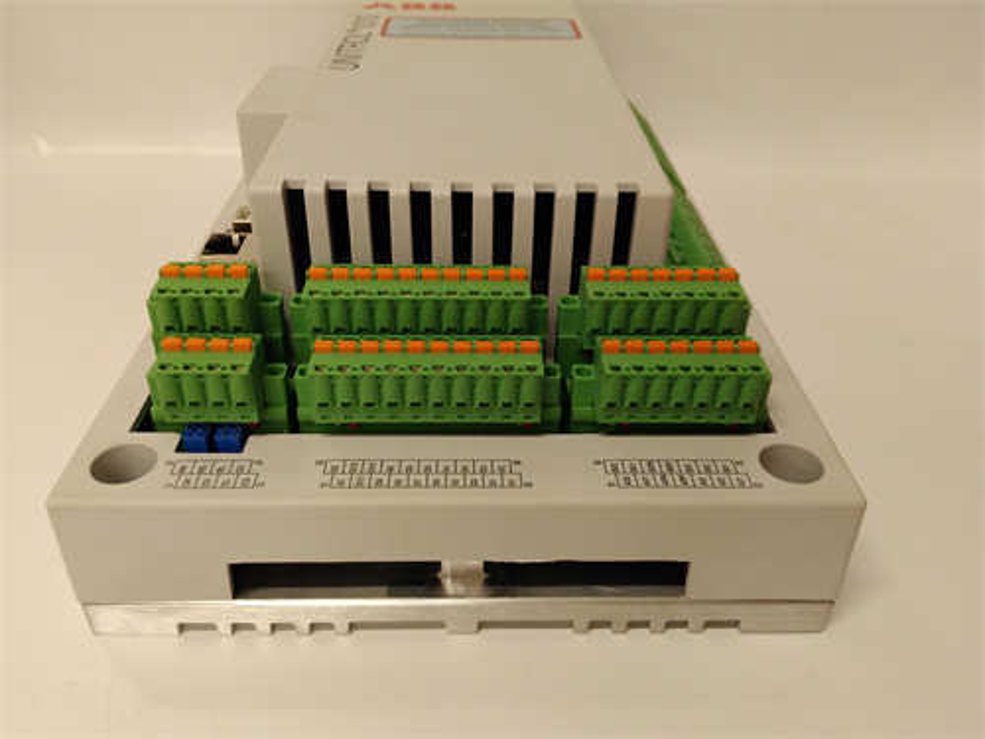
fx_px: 768
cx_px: 492
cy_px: 370
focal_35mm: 27
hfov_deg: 65.3
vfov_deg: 51.4
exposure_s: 1/33
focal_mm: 3.79
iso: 162
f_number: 2
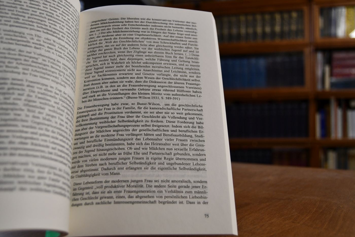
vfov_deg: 36.9
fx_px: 355
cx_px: 178
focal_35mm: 36
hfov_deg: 53.1
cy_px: 118
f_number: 3.8
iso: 800
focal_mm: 24
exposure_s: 1/200
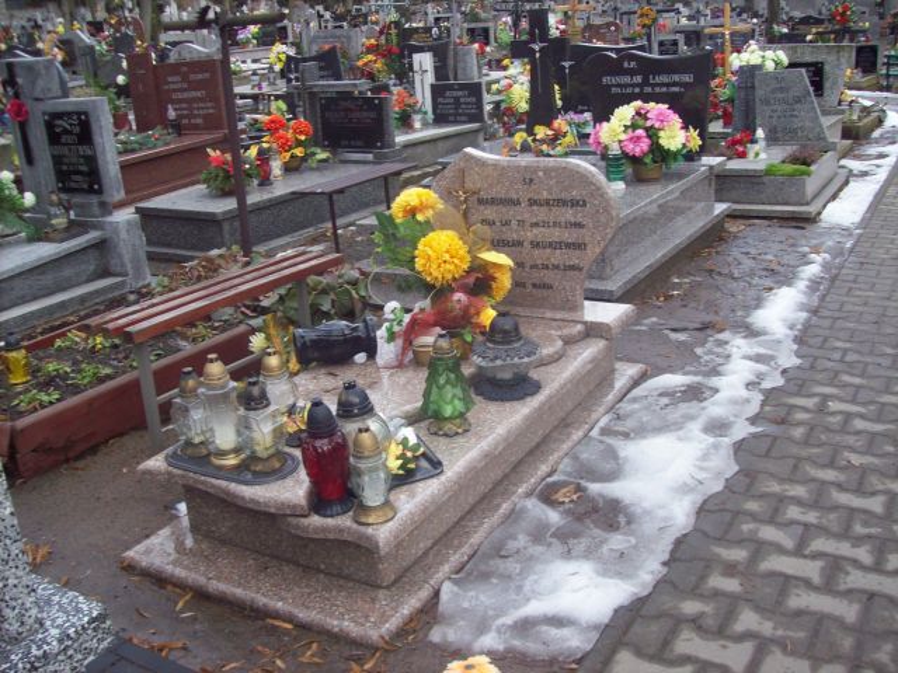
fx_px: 934
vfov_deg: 39.7
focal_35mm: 36
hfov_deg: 51.4
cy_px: 336
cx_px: 449
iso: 80
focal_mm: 6
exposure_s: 1/128
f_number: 2.7
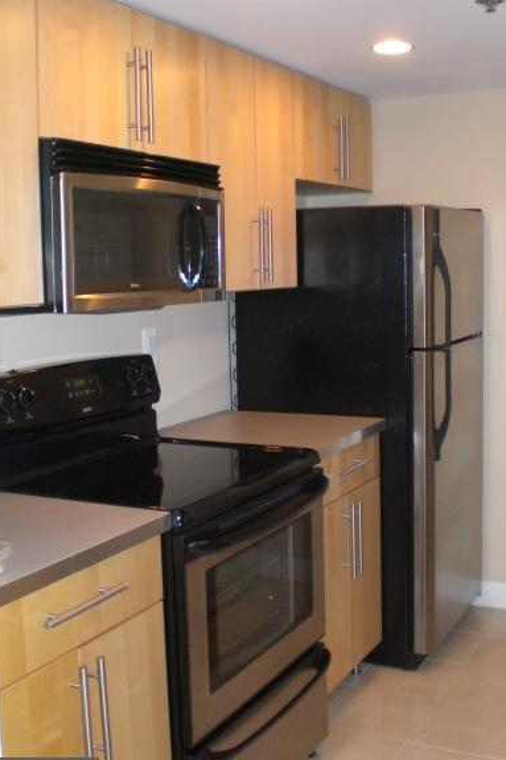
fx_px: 928
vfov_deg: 44.5
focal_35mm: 44
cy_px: 379
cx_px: 279
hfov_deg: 30.5
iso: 200
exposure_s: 1/60
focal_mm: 6.3
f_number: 3.1
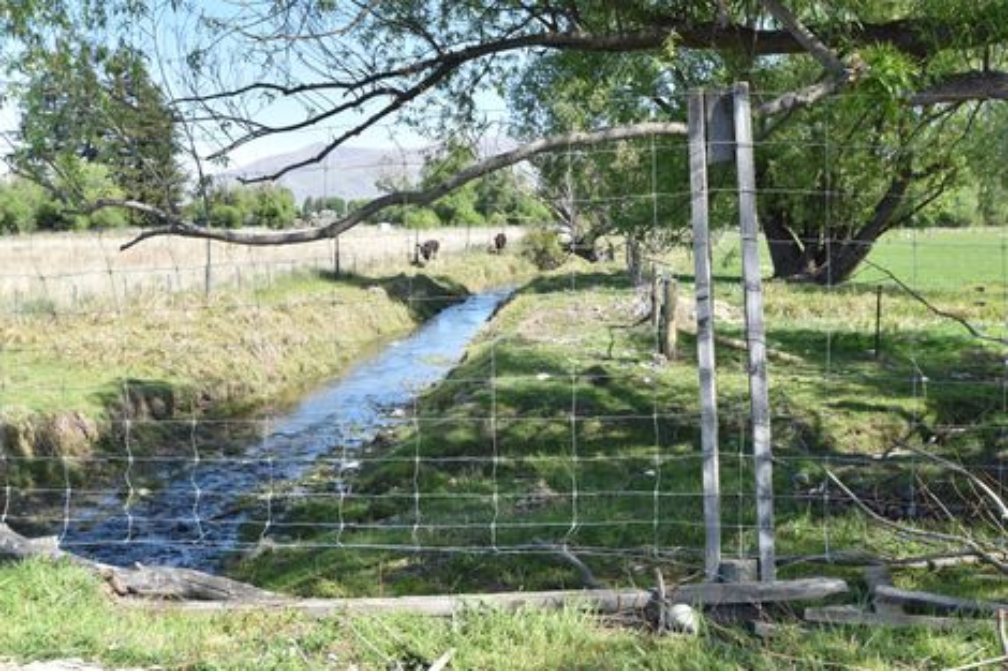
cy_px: 336
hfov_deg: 53.1
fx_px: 1008
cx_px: 504
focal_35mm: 36
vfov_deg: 36.8
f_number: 8
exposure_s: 1/250
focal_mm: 24
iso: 200
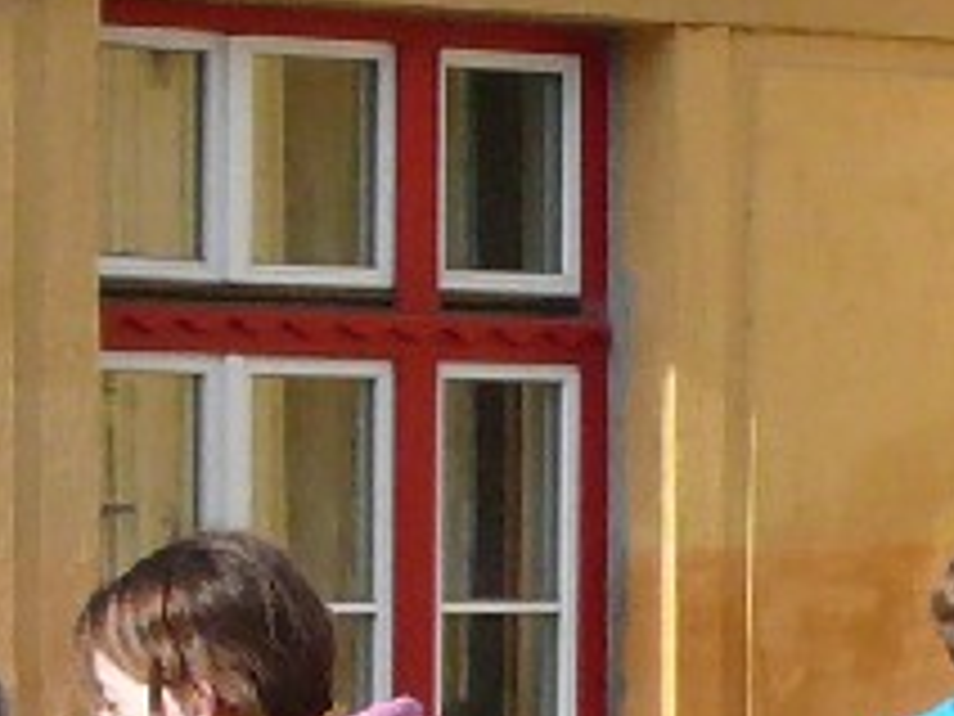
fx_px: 8571
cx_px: 1107
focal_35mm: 311
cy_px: 1216
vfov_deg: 4.7
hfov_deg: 6.3
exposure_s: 1/400
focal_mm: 9.6
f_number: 6.3
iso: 200
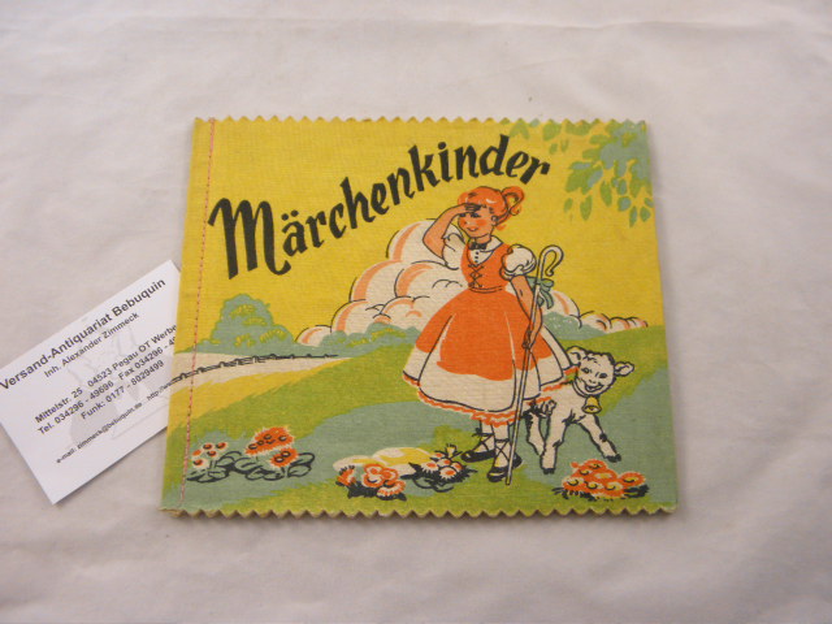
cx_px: 416
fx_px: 913
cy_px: 312
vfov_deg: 37.7
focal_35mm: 38
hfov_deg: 49.0
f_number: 3.7
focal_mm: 6.8
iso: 100
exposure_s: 1/40
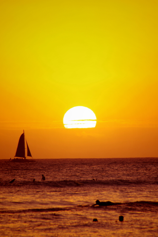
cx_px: 79
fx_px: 1976
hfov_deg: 4.6
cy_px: 118
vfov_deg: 6.9
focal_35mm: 300
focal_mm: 200
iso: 200
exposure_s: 1/400
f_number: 6.3
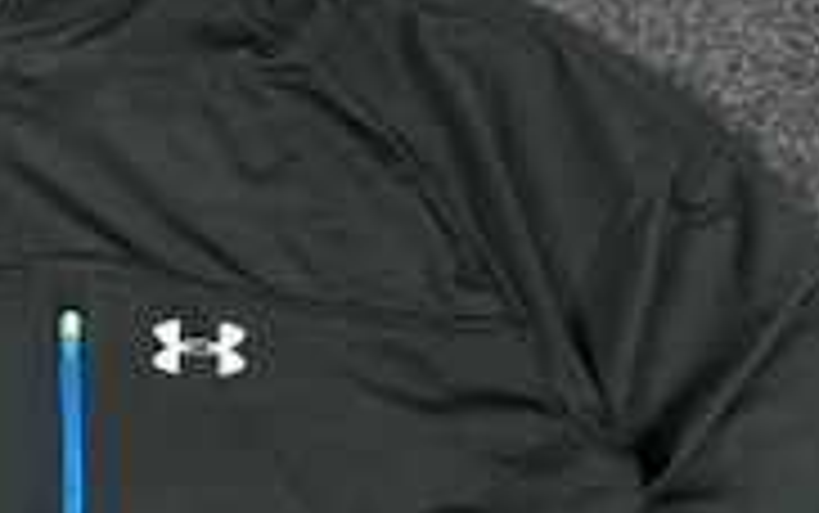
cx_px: -14
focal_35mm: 67
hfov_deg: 28.6
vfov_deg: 18.6
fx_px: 1496
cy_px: 576
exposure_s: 1/100
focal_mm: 6.76
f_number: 1.78
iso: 320
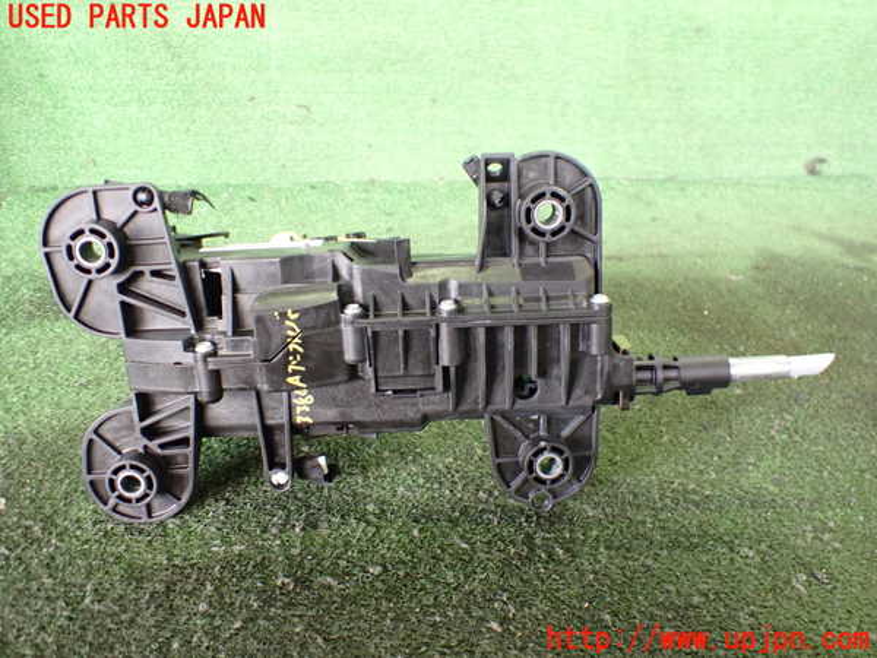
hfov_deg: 60.0
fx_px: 760
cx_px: 438
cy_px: 329
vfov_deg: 46.8
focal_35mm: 30
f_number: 2.3
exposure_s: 1/50
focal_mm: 5.4
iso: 800
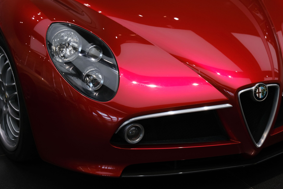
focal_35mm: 78
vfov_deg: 17.5
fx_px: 613
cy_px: 88
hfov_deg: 26.0
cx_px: 135
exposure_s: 1/125
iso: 800
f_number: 4.5
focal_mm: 47
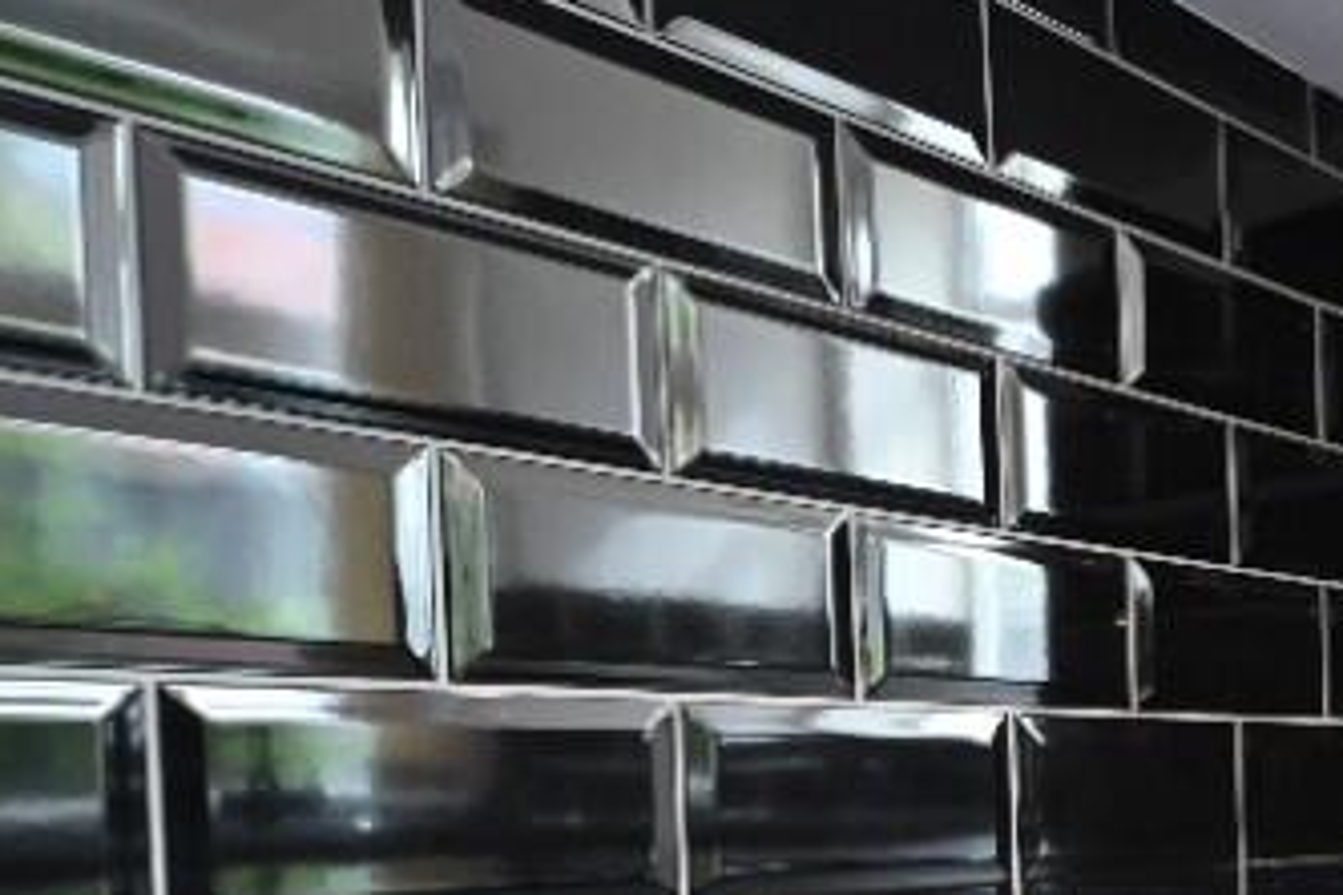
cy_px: 845
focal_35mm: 43
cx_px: 1468
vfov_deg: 29.6
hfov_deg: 38.0
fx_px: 1604
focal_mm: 14
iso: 3600
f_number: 5.3
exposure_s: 1/60
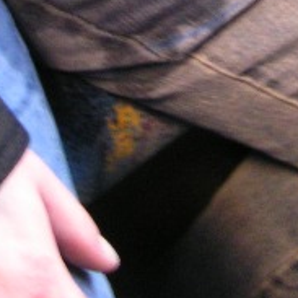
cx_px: 160
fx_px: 1432
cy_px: -64
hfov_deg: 11.9
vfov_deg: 11.6
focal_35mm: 147
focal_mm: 5.8
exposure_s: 1/8
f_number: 2.8
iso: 200
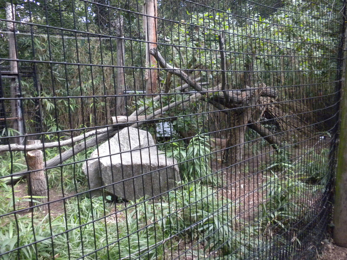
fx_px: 371
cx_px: 174
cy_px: 130
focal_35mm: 37
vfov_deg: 38.7
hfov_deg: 50.1
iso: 500
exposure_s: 1/155
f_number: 3.5
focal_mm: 6.6
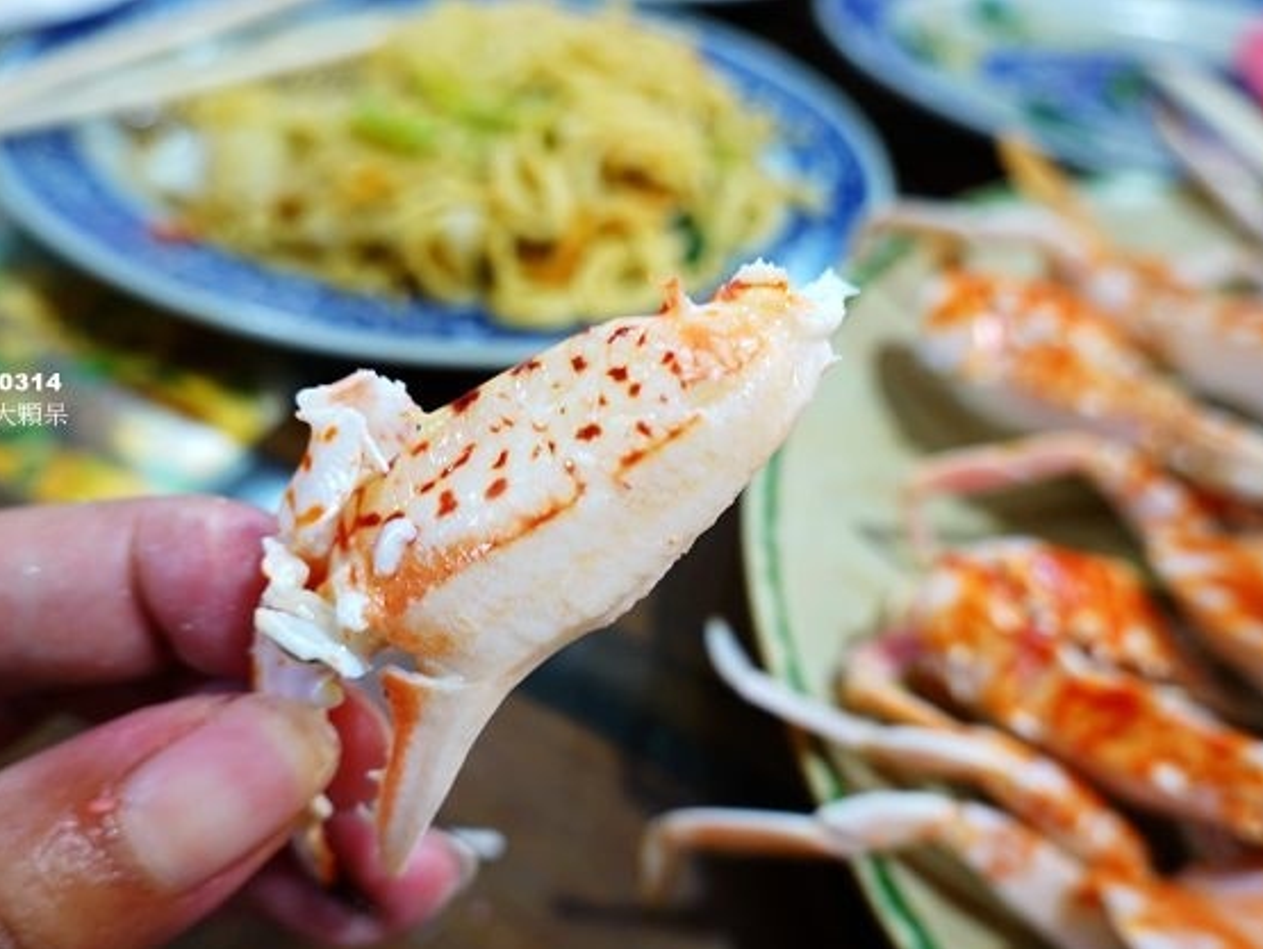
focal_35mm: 27
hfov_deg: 65.3
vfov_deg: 51.4
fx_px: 986
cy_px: 490
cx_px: 617
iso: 160
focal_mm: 9
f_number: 2.8
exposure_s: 1/30
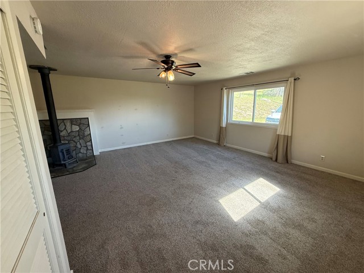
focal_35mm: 14
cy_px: 136
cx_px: 182
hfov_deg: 102.1
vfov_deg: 85.7
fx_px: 147
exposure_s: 1/120
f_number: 2.2
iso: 200
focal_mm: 2.22
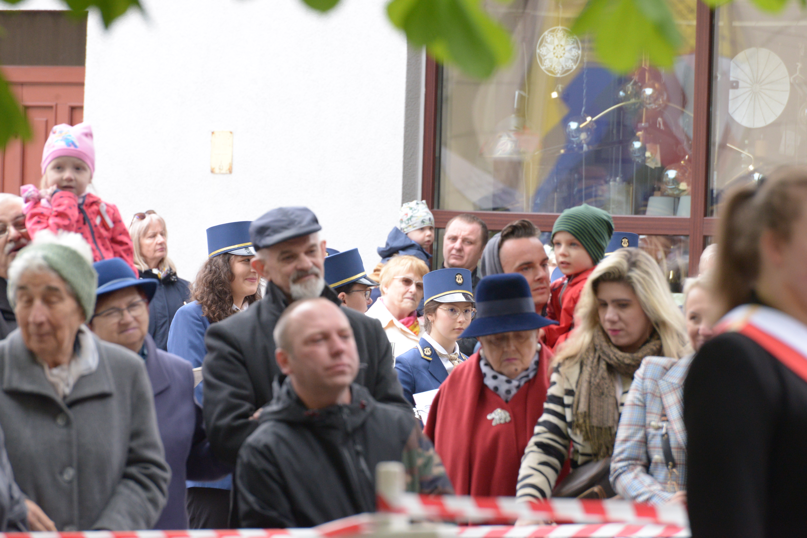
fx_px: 6724
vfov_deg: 4.6
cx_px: 404
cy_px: 269
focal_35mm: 300
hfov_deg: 6.9
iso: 2800
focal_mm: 300
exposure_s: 1/500
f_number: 9
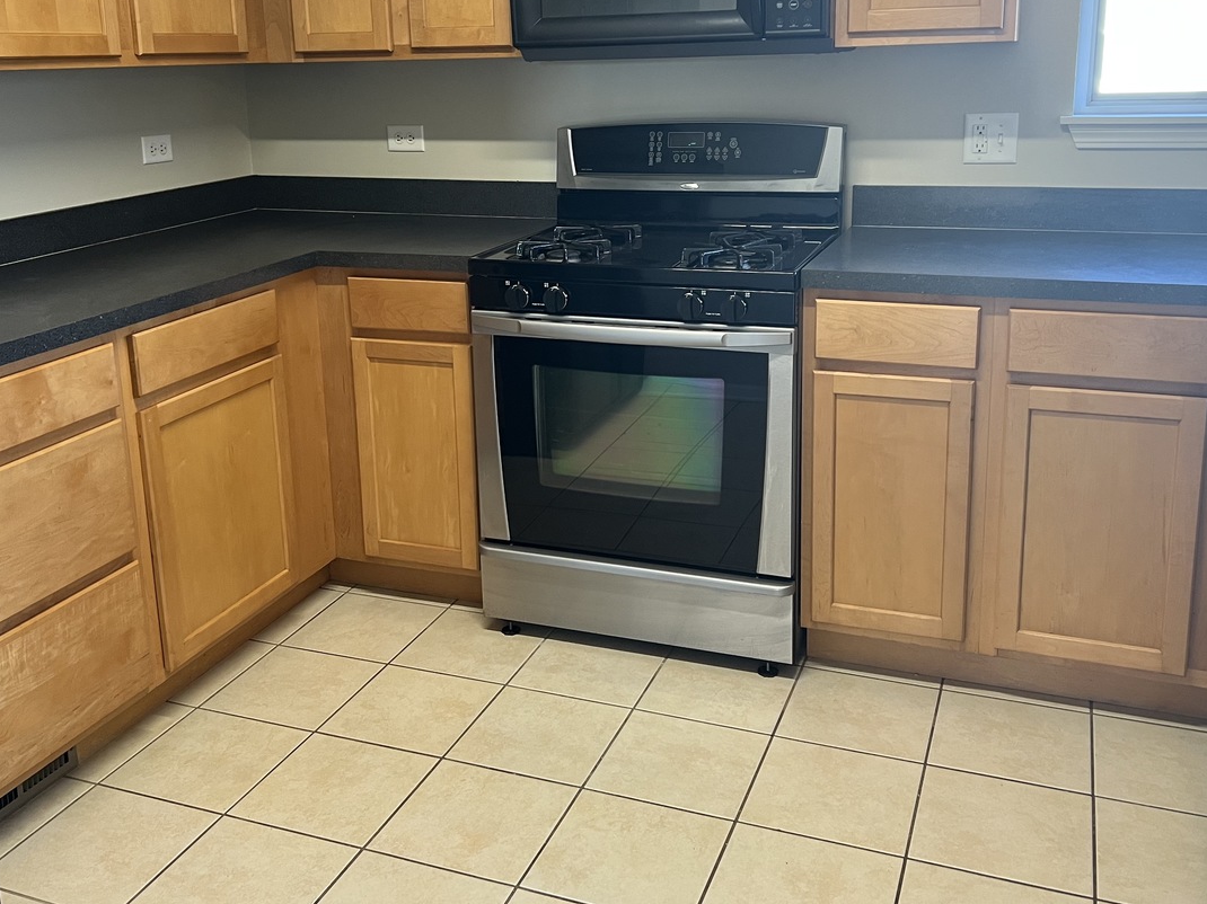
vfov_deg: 40.3
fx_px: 1220
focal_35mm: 35
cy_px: 322
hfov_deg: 52.6
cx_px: 578
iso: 125
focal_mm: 5.7
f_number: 1.5
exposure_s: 1/60
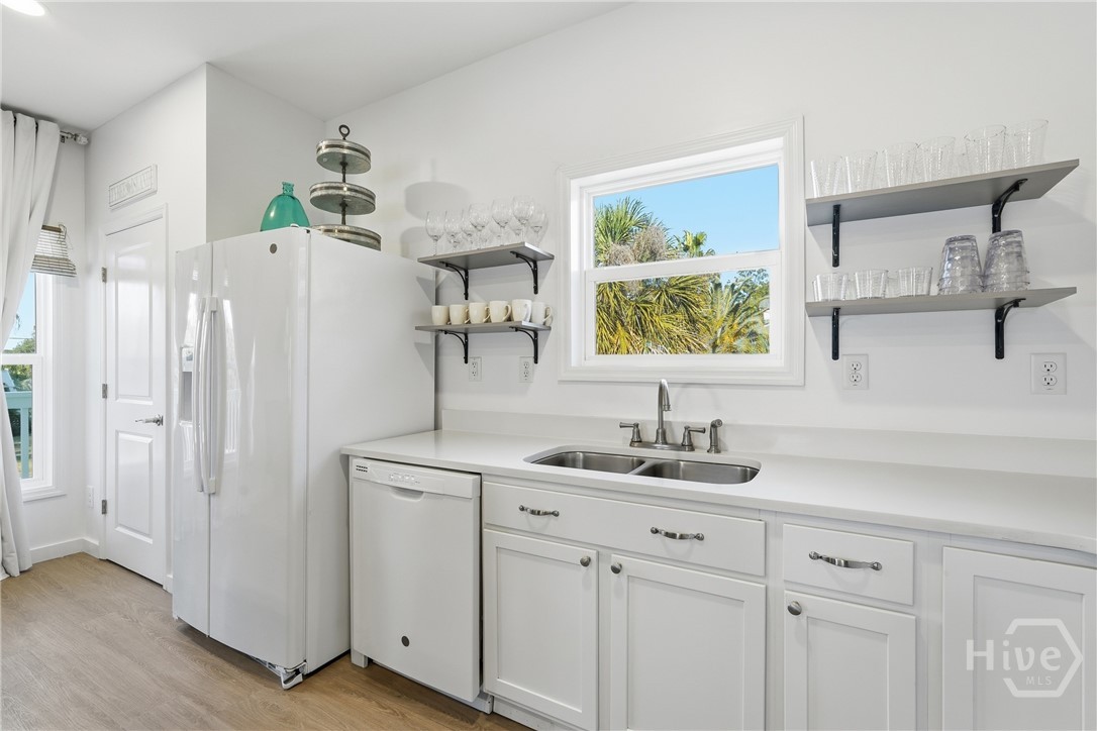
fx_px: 488
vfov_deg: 73.7
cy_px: 366
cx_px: 548
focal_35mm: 16
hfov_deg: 96.7
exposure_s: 1/200
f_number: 9
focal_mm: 16
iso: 320
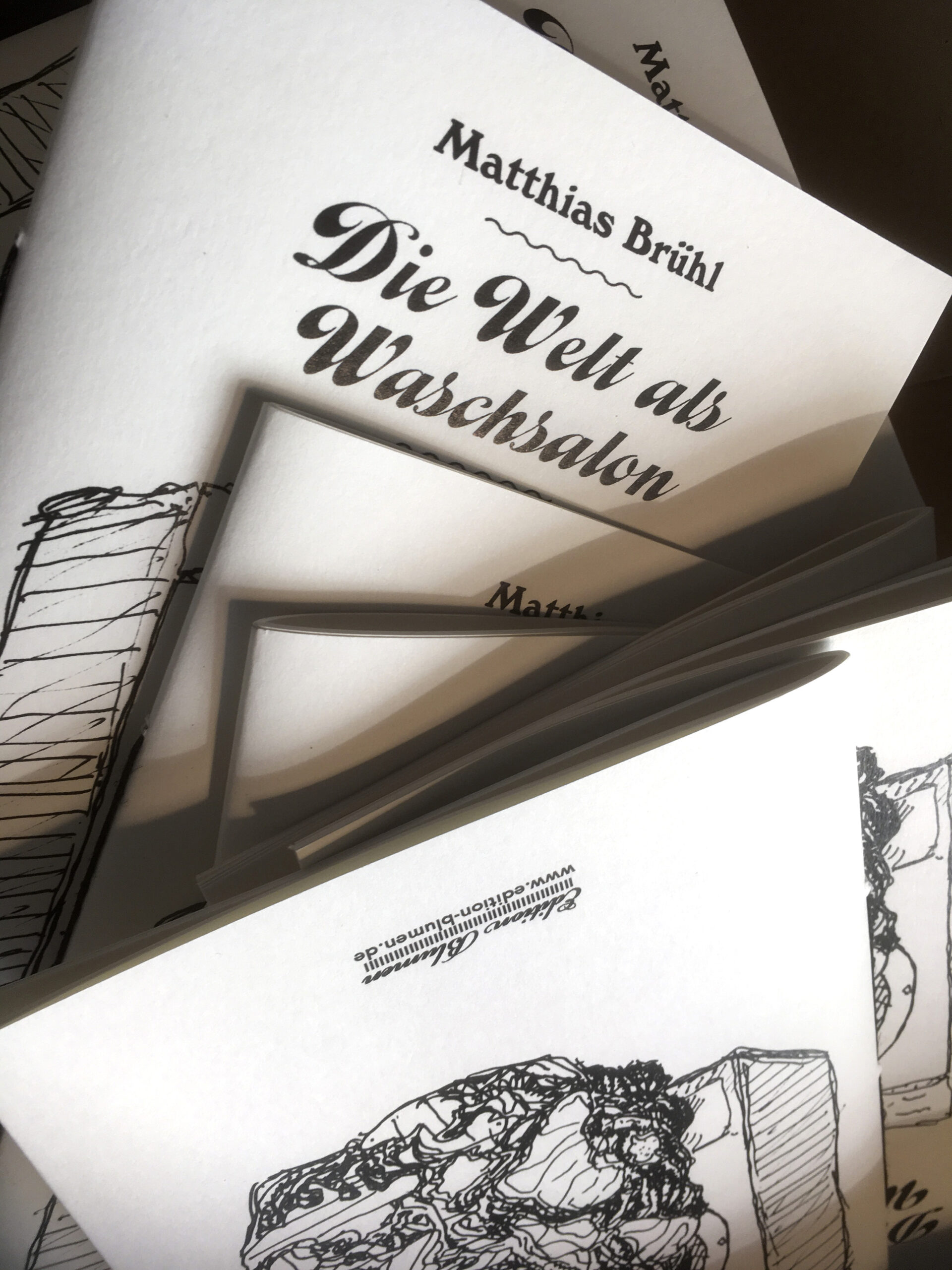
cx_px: 476
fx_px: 1063
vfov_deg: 61.7
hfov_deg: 48.2
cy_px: 635
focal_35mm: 29
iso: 25
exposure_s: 1/50
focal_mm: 4.15
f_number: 2.2
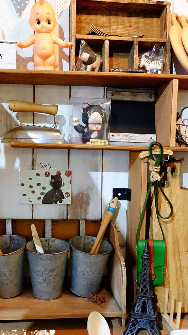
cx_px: 80
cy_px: 173
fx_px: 319
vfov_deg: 55.3
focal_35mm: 36
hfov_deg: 32.8
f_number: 4
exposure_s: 1/60
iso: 5000
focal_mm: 22.2
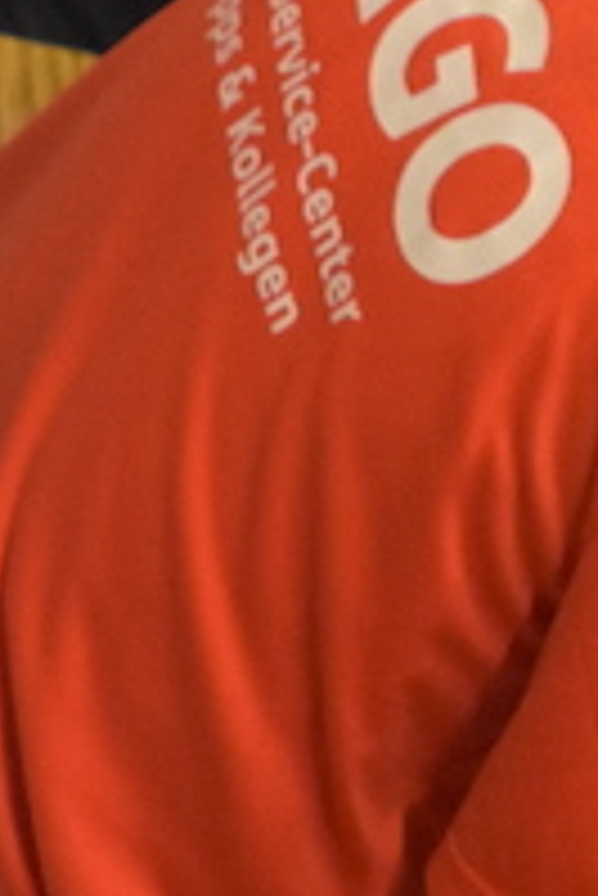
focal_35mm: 539
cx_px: 1225
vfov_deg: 3.8
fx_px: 13406
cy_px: 1364
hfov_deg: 2.5
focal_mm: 70
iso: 1600
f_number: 3.5
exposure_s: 1/250
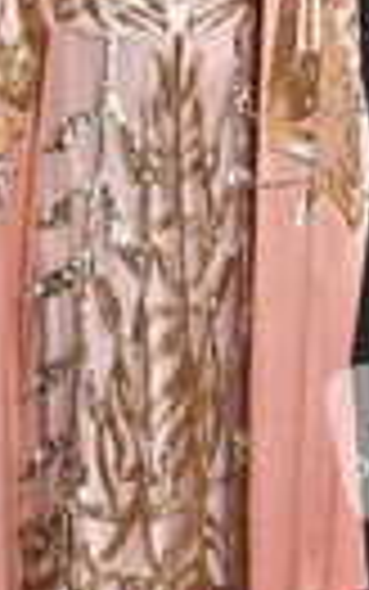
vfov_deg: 15.2
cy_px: 189
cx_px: 148
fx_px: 2202
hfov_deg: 9.6
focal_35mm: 137
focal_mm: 44
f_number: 5.6
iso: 4000
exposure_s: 1/250
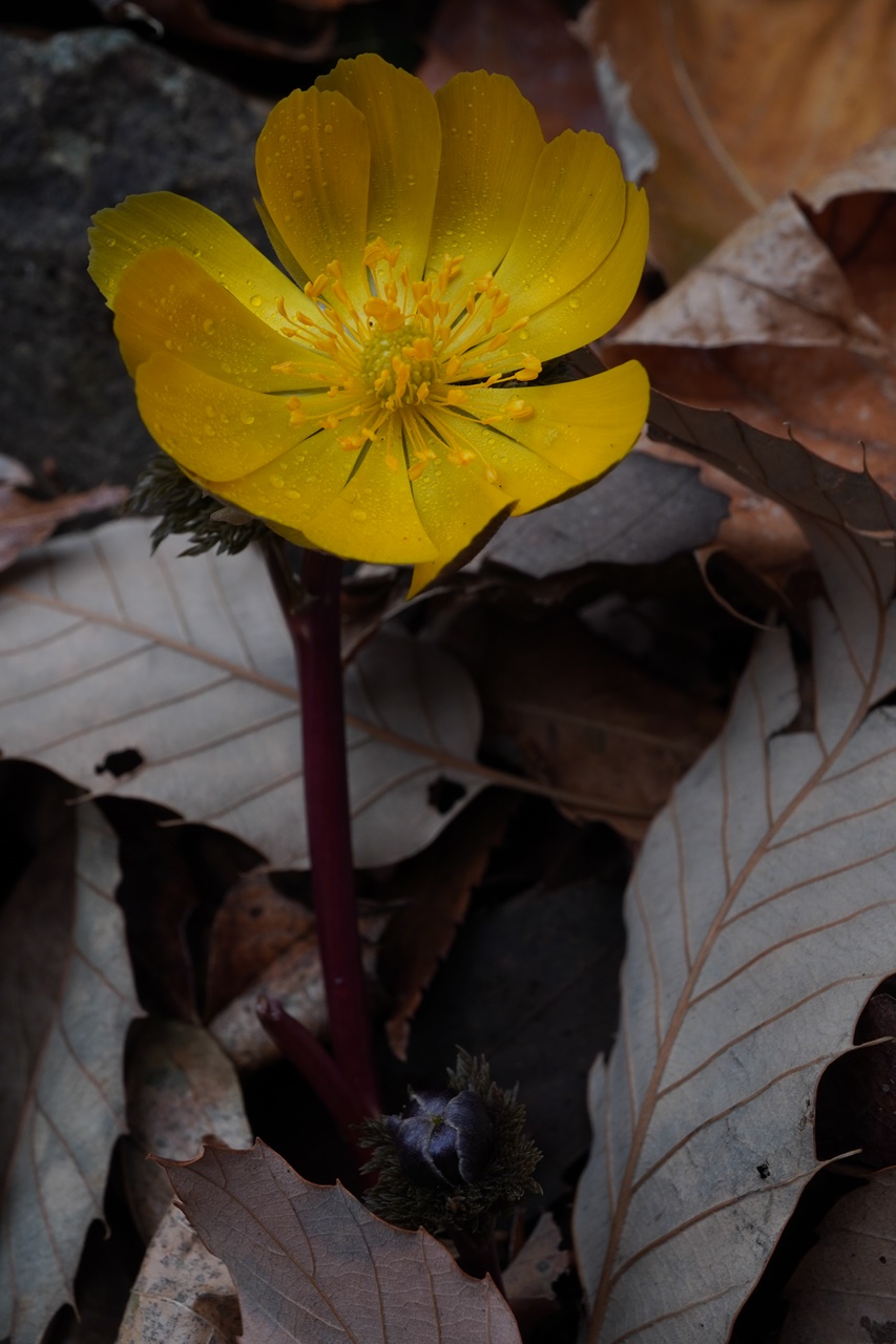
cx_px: 448
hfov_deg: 29.9
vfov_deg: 43.6
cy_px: 672
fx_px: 1680
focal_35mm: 45
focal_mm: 30
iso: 320
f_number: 11
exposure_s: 1/125
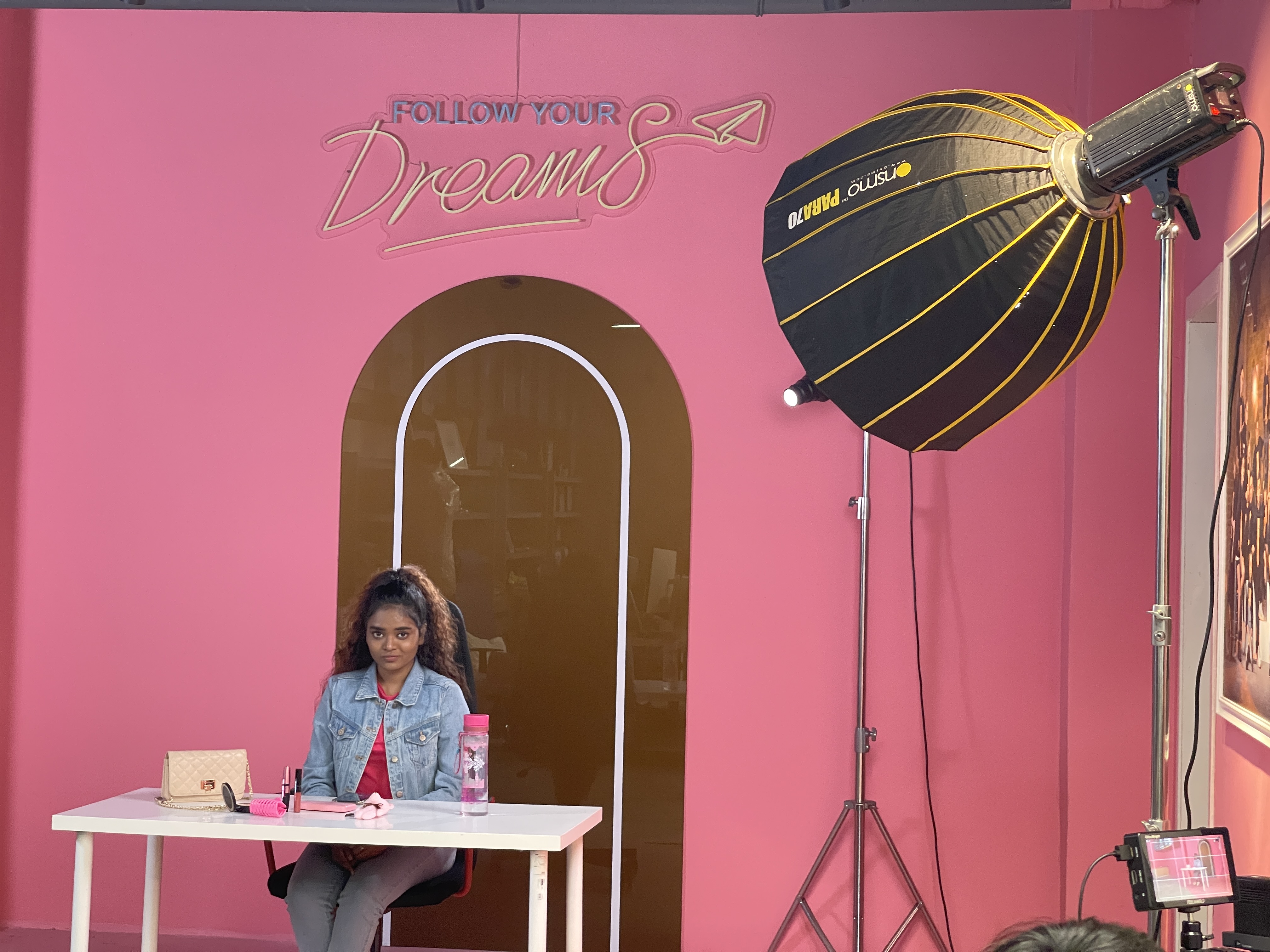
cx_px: 635
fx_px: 2348
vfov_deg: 22.9
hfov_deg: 30.3
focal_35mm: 64
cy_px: 476
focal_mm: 7.5
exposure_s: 1/50
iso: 400
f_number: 2.2
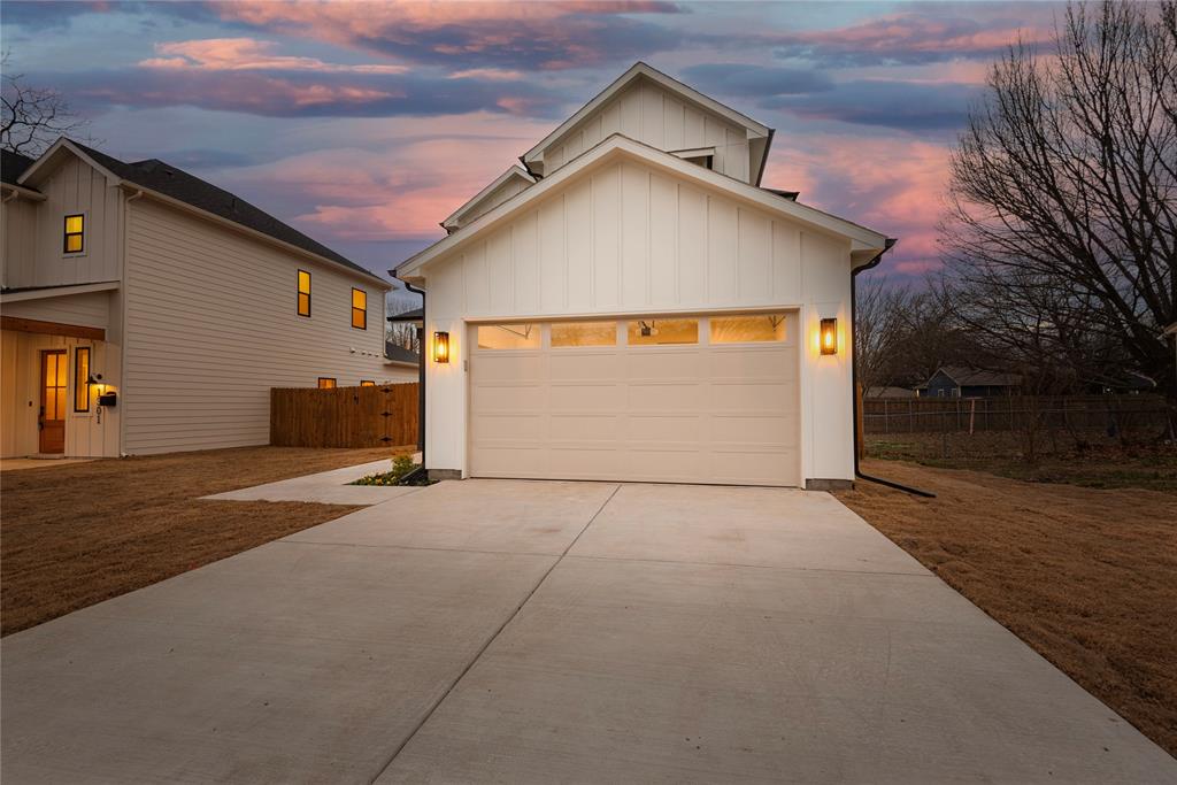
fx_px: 523
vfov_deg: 73.8
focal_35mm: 16
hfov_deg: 96.7
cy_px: 392
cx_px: 588
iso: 100
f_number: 7.1
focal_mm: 16
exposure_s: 1/3
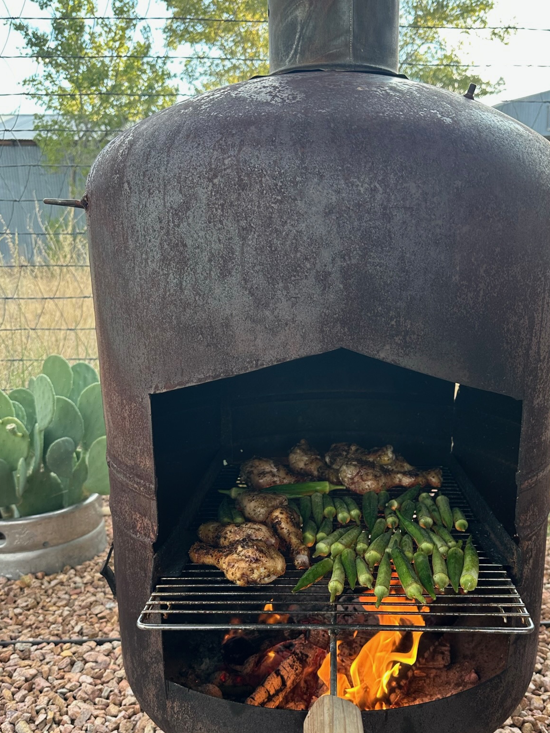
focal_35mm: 32
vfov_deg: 56.3
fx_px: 678
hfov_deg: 43.9
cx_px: 335
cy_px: 450
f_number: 1.78
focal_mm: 6.86
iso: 100
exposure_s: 1/151
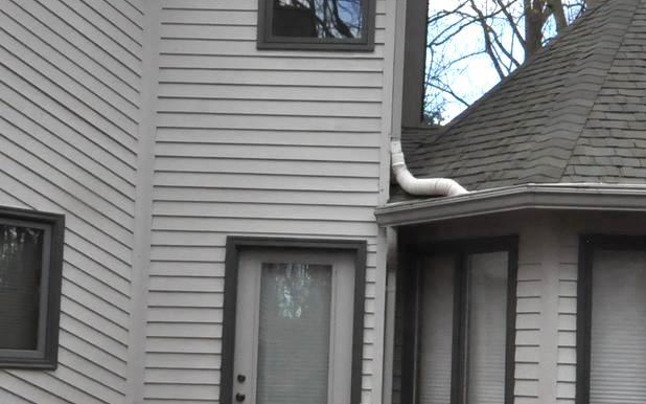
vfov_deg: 23.0
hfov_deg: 36.4
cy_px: 311
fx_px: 980
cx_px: 368
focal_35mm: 56
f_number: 11
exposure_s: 1/500
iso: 1600
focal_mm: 11
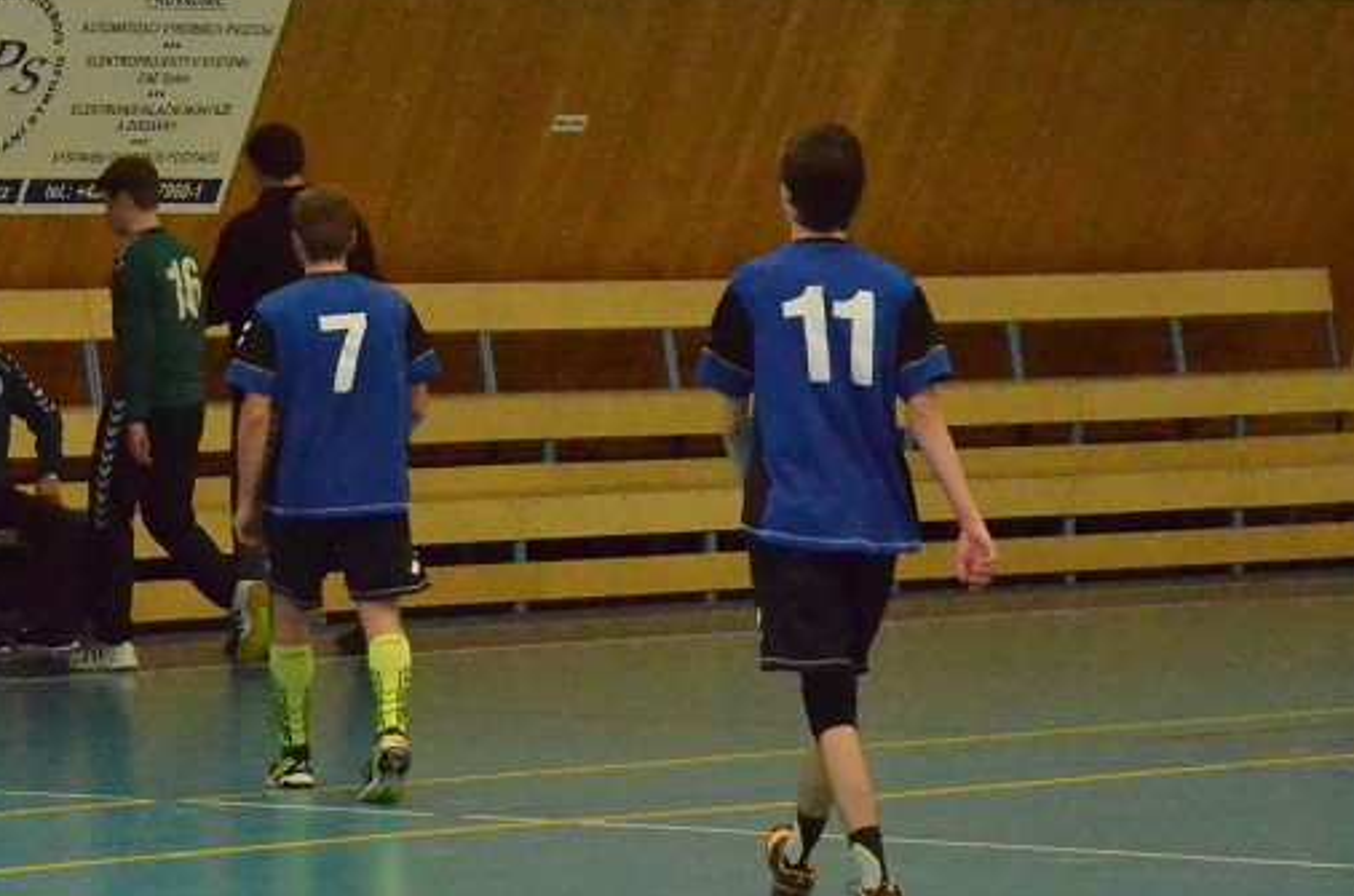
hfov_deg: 8.3
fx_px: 9345
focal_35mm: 249
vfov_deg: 5.5
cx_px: 262
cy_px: 385
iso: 6400
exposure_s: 1/1000
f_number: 6.3
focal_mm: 70
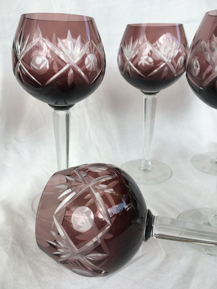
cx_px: 108
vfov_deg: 61.7
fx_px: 242
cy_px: 144
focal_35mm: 29
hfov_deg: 48.2
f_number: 2.2
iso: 25
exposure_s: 1/297
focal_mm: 4.15
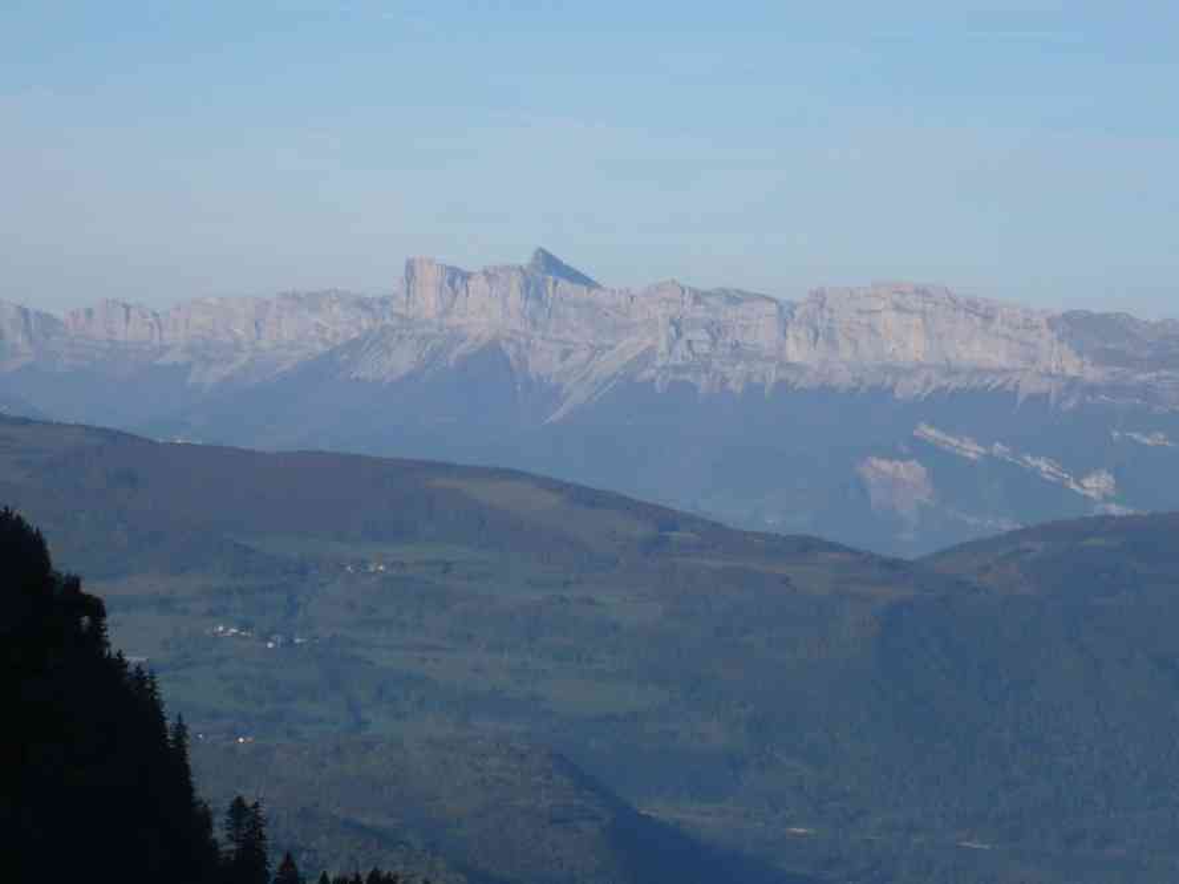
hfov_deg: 13.4
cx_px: 590
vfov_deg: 10.1
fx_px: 5007
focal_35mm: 147
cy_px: 442
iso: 100
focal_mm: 16.1
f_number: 4.8
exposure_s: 1/800
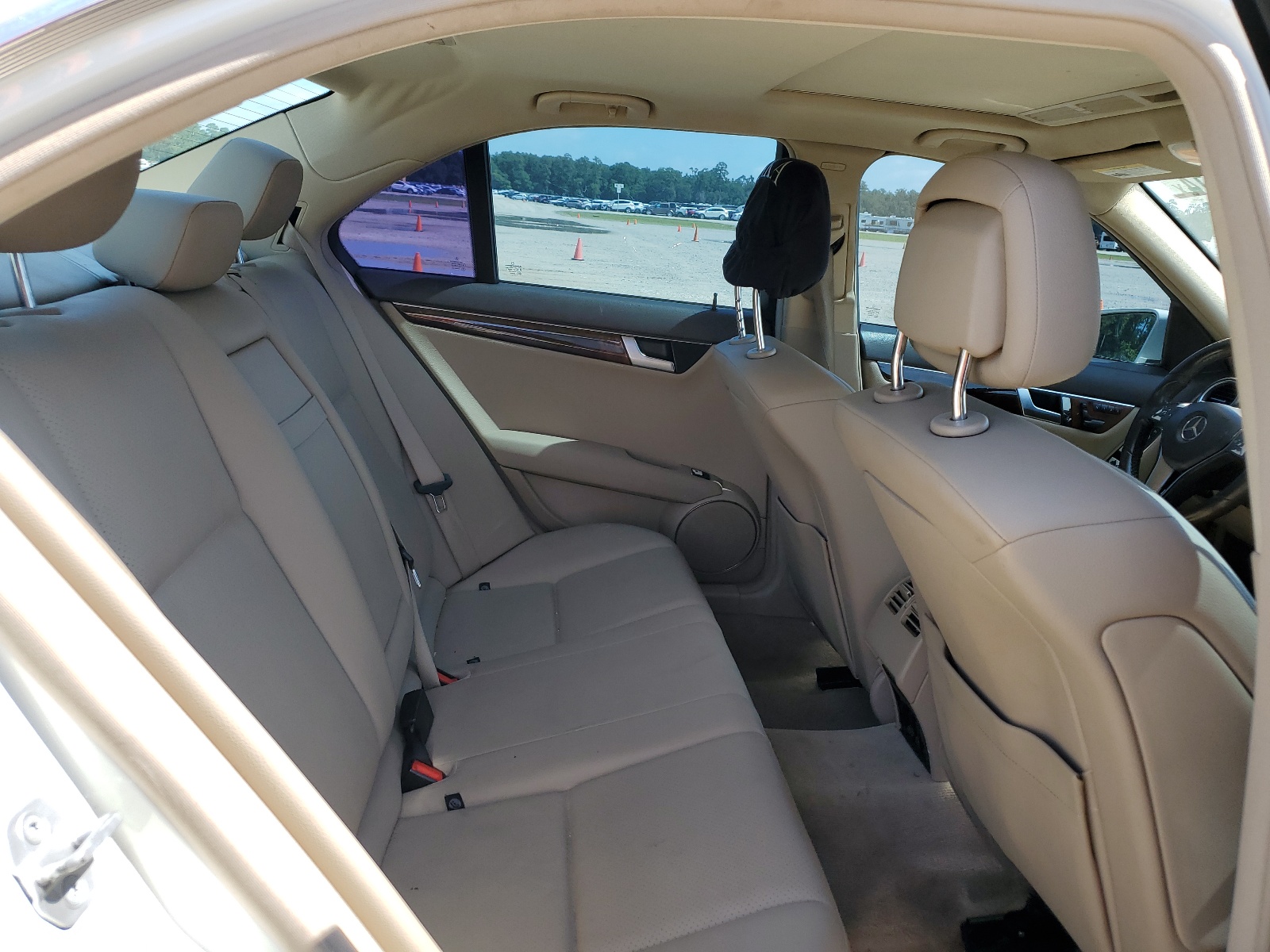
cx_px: 635
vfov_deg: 53.1
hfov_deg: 67.3
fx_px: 954
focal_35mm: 26
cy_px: 476
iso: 50
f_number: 1.5
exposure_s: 1/833
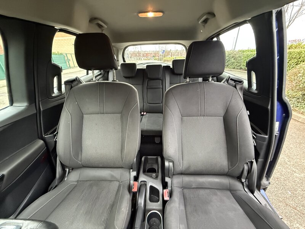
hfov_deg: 102.1
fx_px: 123
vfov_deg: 85.7
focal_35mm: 14
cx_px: 152
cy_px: 114
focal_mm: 2.22
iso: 1000
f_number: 2.2
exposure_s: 1/60
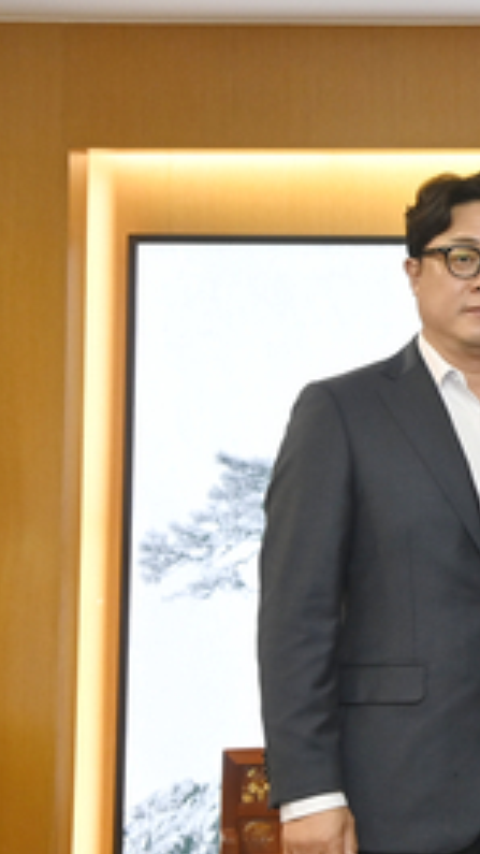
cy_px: 366
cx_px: 1018
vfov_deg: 18.9
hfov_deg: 9.8
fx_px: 2558
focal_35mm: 113
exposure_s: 1/250
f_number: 5
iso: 2000
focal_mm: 42
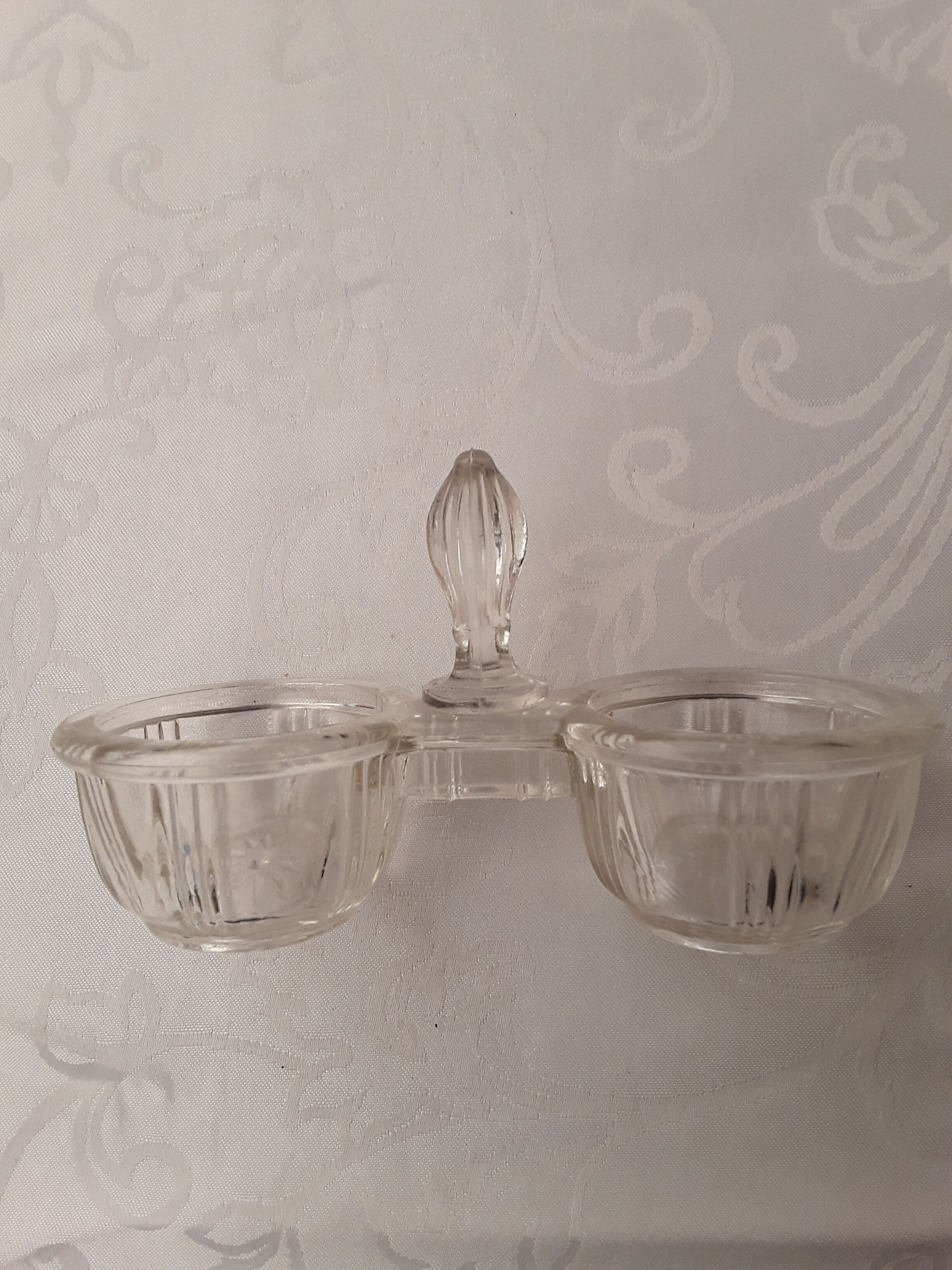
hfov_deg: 51.4
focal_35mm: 27
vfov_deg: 65.3
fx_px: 990
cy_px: 635
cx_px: 476
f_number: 1.9
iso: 40
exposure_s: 1/134
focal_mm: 2.91
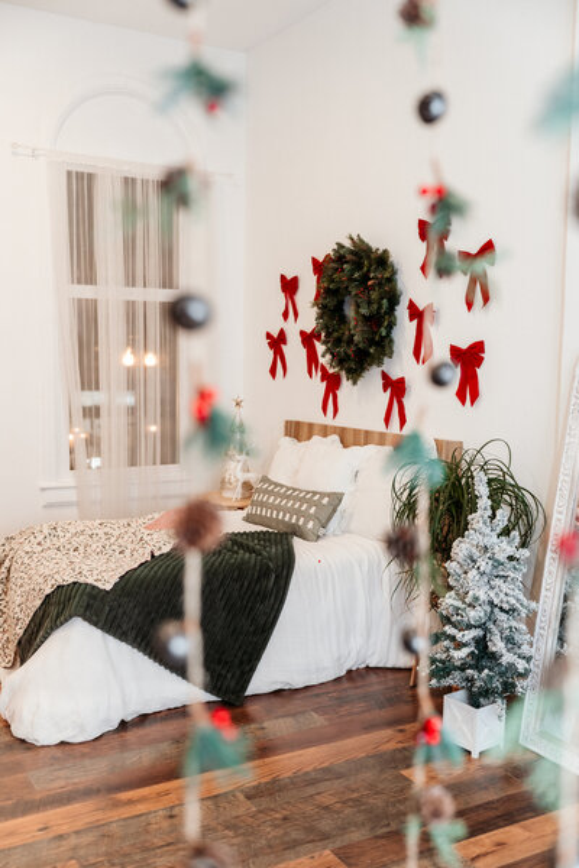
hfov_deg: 36.9
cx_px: 290
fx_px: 868
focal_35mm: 36
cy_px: 434
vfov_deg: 53.1
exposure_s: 1/160
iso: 800
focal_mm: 36
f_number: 2
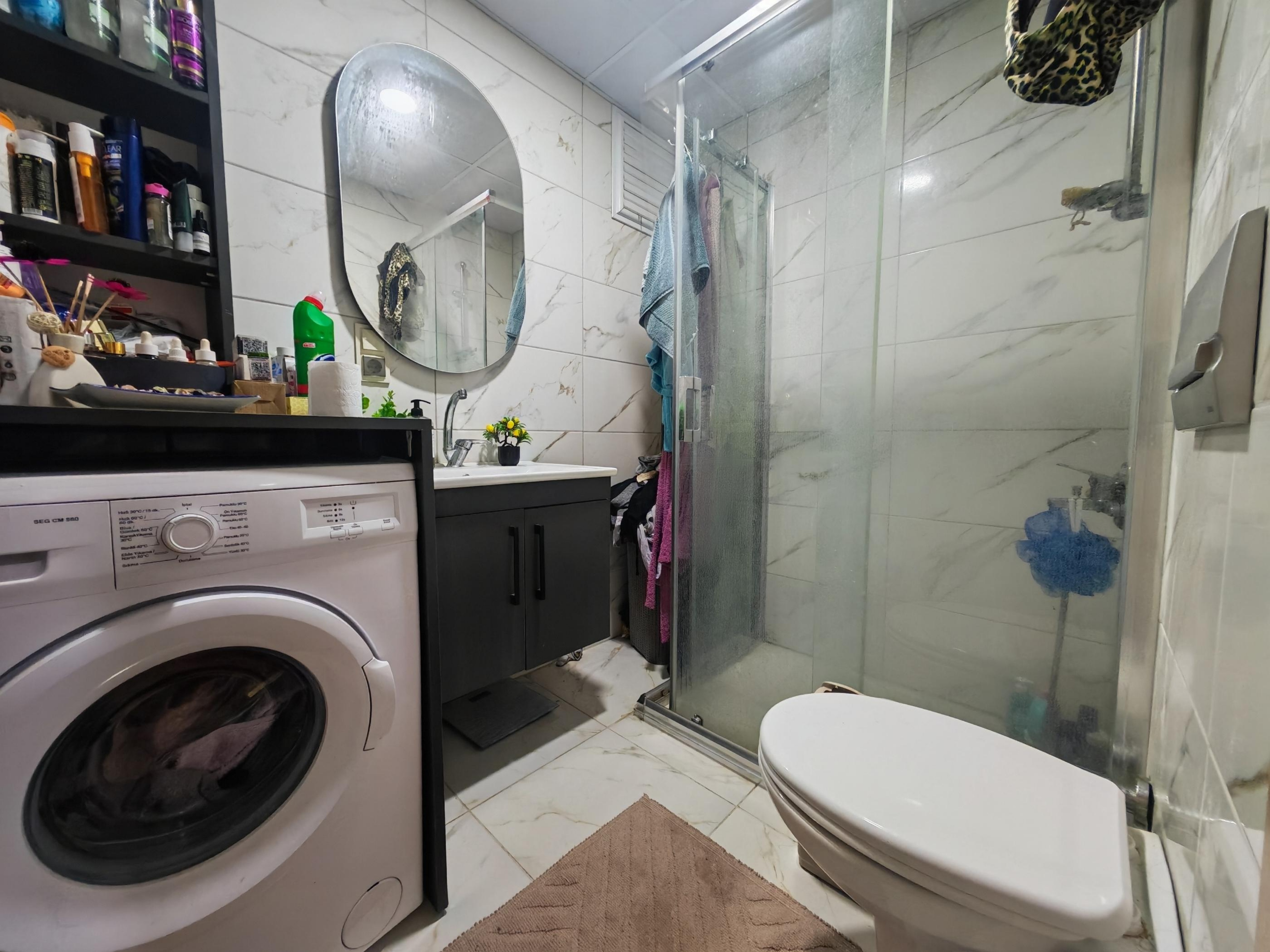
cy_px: 476
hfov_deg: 110.5
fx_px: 440
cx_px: 635
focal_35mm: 12
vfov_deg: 94.5
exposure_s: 1/25
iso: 640
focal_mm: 1.82
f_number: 2
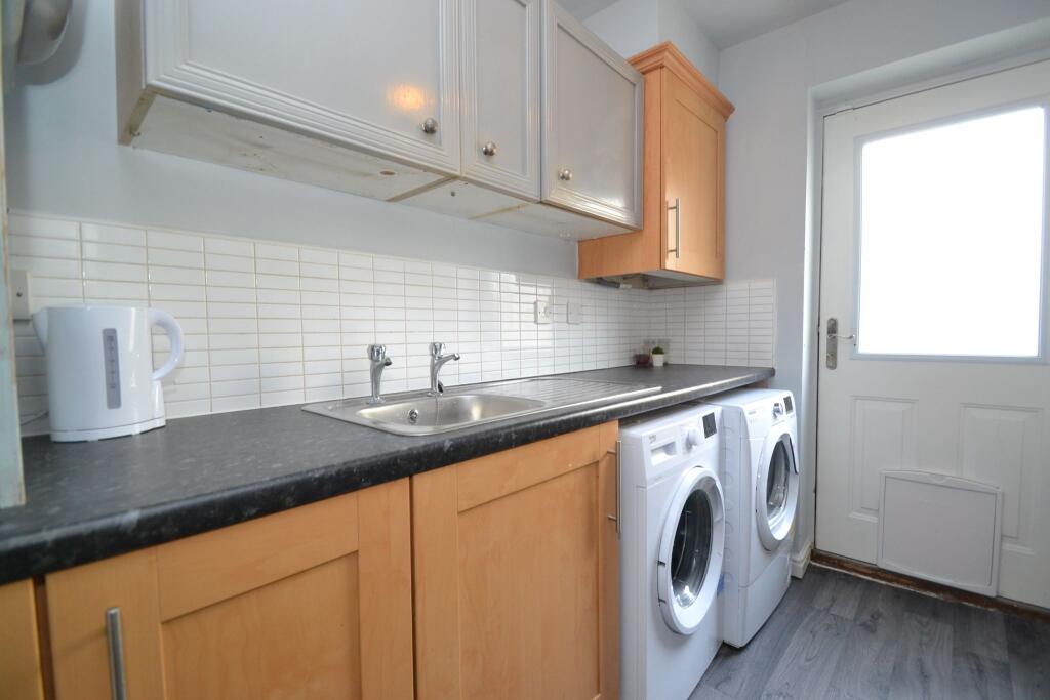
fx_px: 438
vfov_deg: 77.3
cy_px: 350
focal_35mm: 15
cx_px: 525
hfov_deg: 100.4
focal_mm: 10
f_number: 3.5
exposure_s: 1/60
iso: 1000
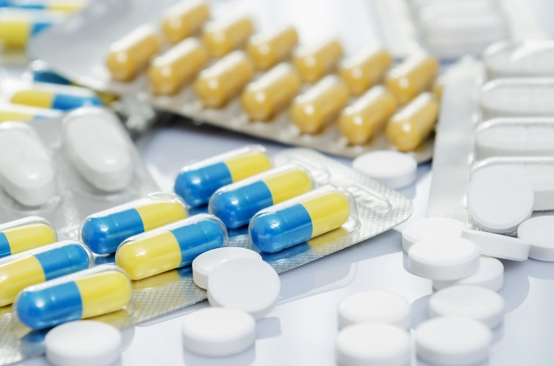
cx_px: 194
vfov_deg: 9.9
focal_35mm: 138
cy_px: 164
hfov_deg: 14.9
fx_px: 2118
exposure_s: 1/125
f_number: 6.3
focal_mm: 70
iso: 200
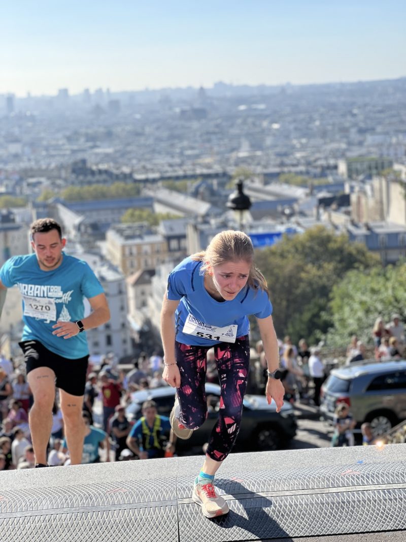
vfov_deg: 25.3
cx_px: 203
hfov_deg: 19.1
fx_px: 1204
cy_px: 271
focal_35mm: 77
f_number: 2.8
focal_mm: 9
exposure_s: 1/395
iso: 32
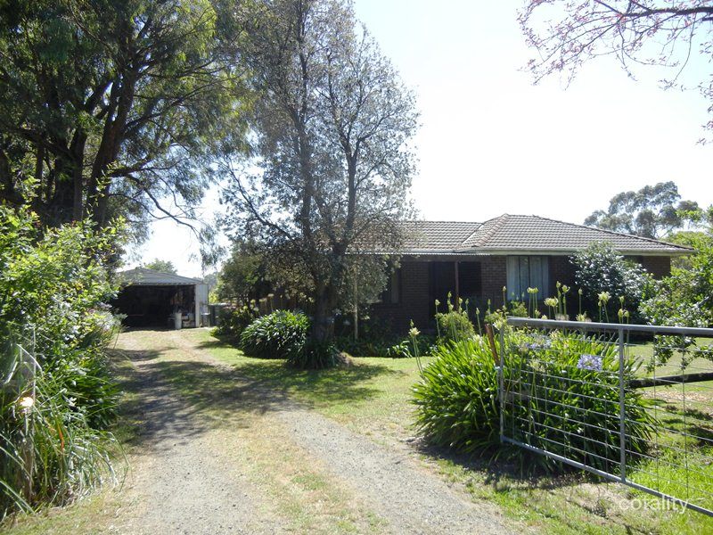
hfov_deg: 60.0
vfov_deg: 46.8
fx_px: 618
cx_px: 356
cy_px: 268
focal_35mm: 30
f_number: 3.5
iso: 160
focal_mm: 5.4
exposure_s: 1/634
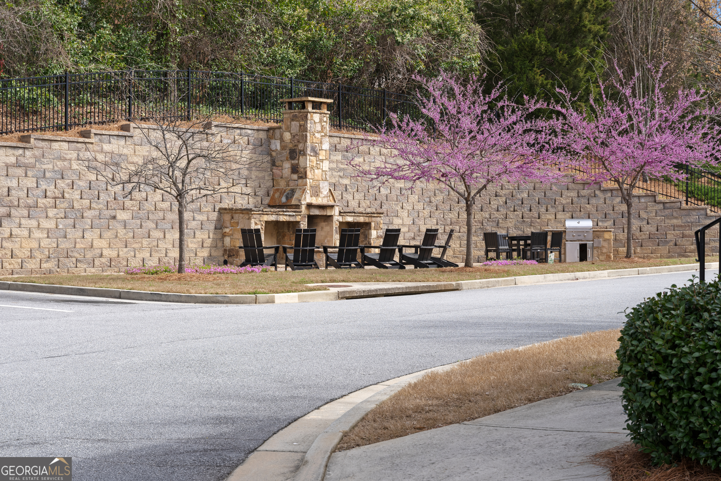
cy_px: 240
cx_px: 360
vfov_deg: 19.5
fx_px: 1402
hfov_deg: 28.8
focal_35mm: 70
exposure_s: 1/250
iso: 200
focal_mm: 70
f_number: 8
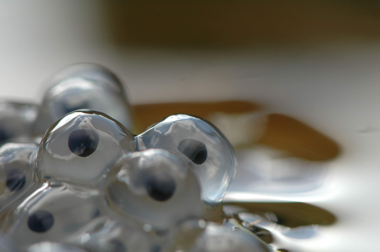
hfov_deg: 13.1
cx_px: 190
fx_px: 1661
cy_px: 126
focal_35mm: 158
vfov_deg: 8.7
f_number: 9
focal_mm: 105
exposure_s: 1/100
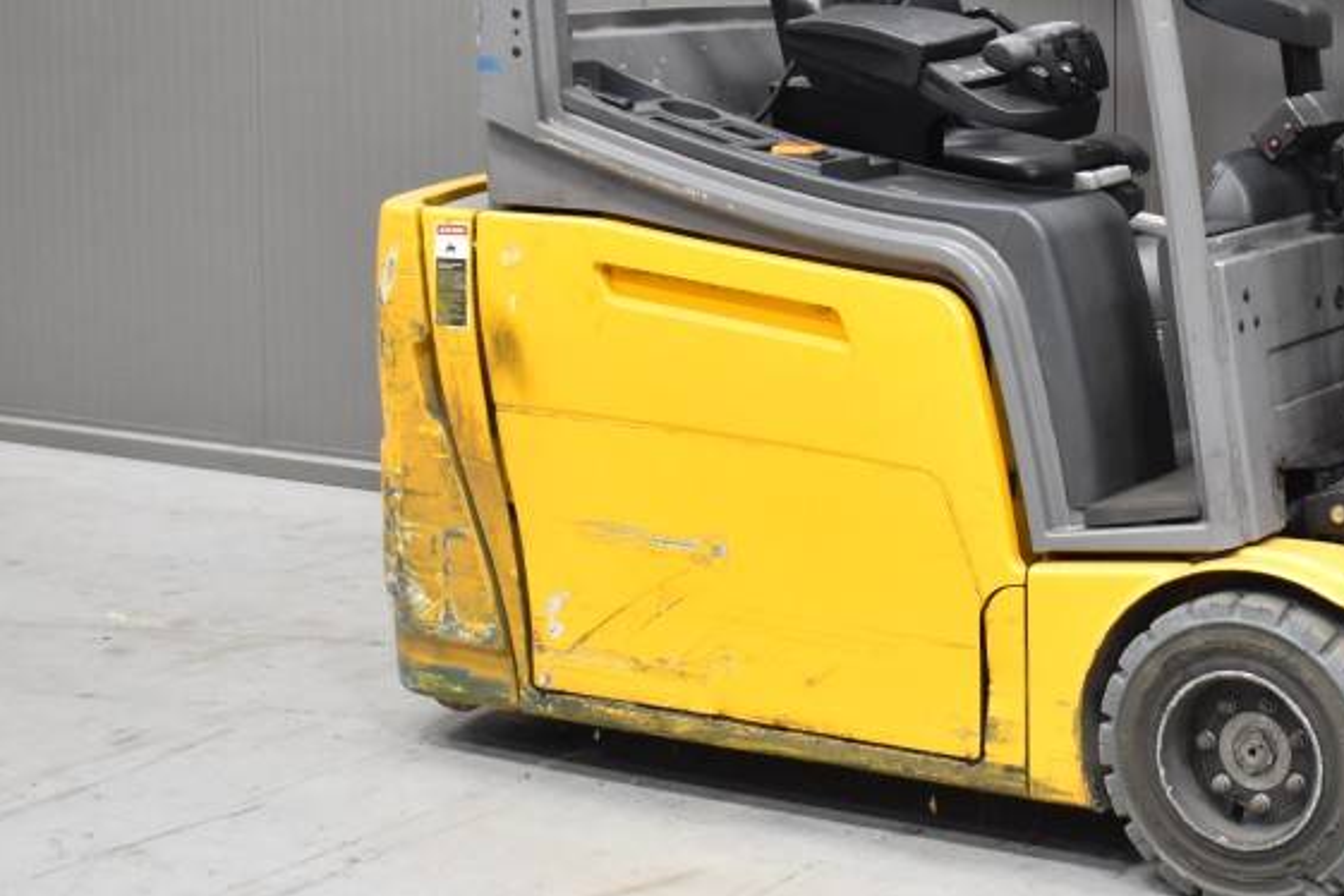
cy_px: 151
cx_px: 1167
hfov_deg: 25.6
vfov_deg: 17.5
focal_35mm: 77
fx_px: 2874
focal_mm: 24
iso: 1600
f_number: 4.5
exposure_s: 1/40
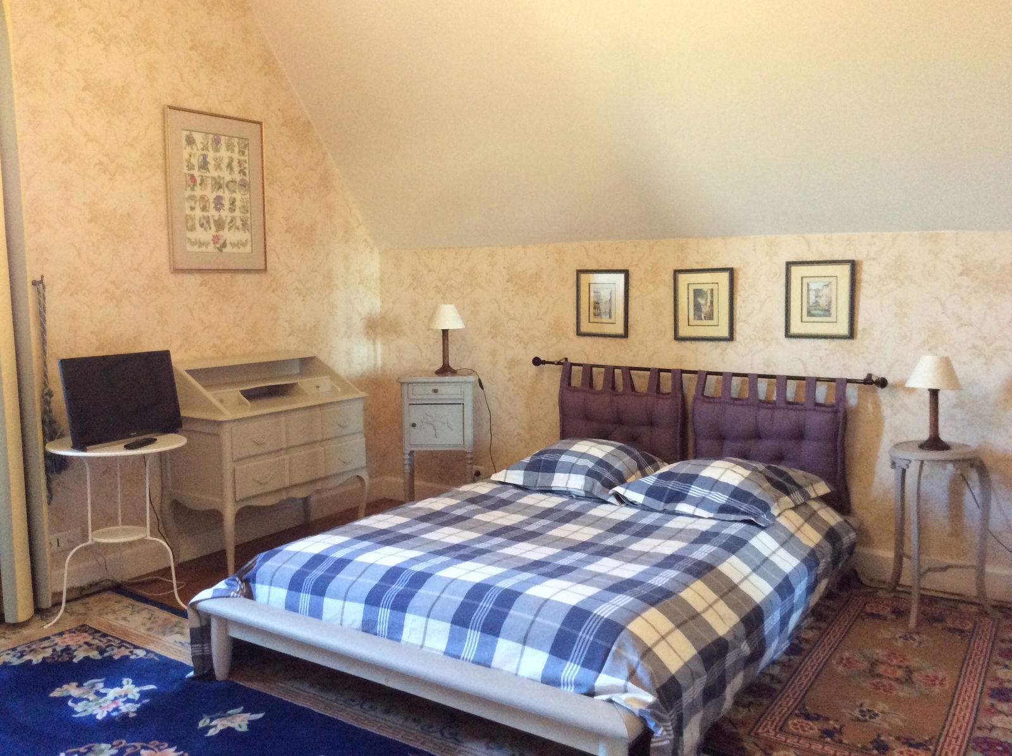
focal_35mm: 32
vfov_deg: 44.1
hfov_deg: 56.9
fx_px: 934
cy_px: 378
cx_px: 506
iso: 200
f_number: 2.4
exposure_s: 1/25
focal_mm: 3.3
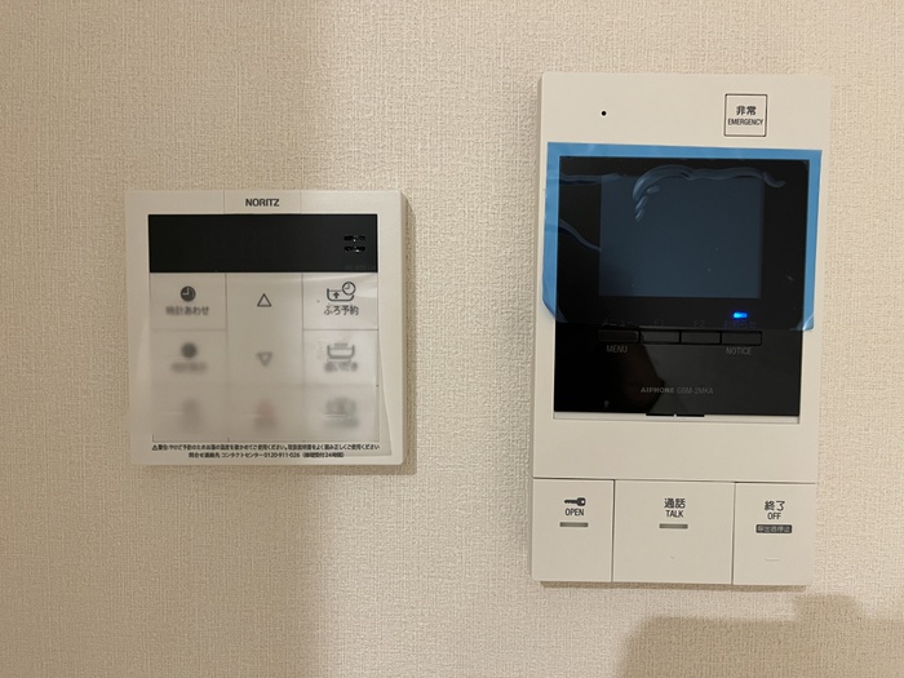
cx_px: 452
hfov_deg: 67.3
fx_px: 679
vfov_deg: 53.1
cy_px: 339
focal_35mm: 26
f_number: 1.6
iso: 320
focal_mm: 5.1
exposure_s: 1/60
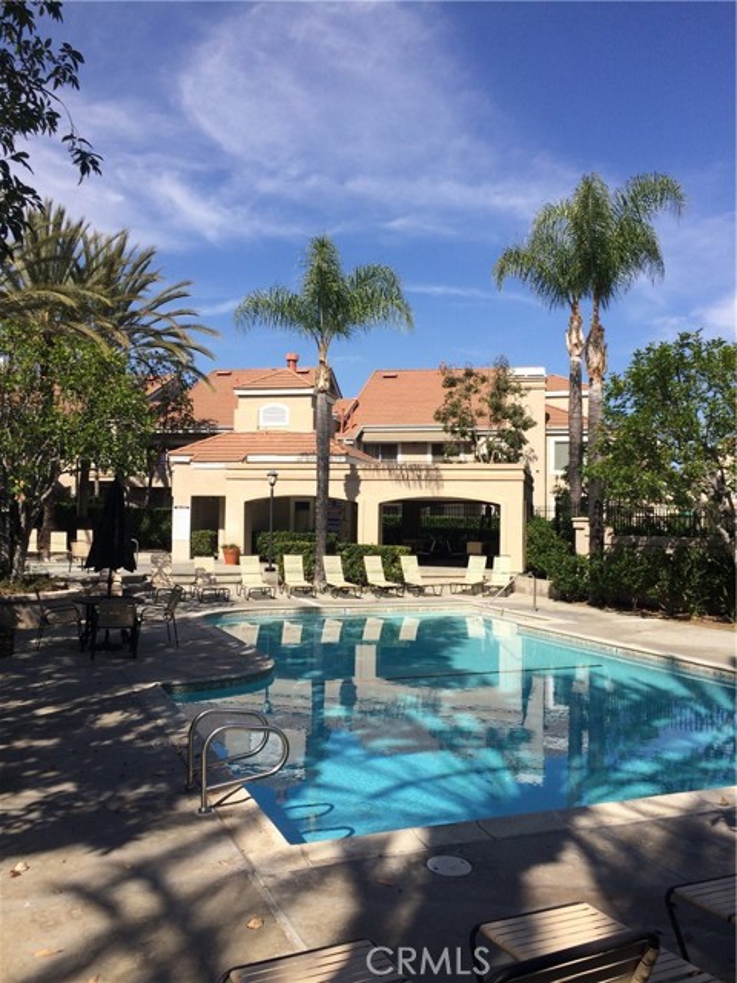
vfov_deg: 61.7
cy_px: 492
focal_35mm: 29
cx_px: 368
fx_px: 823
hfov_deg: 48.2
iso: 32
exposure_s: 1/2415
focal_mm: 4.15
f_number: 2.2
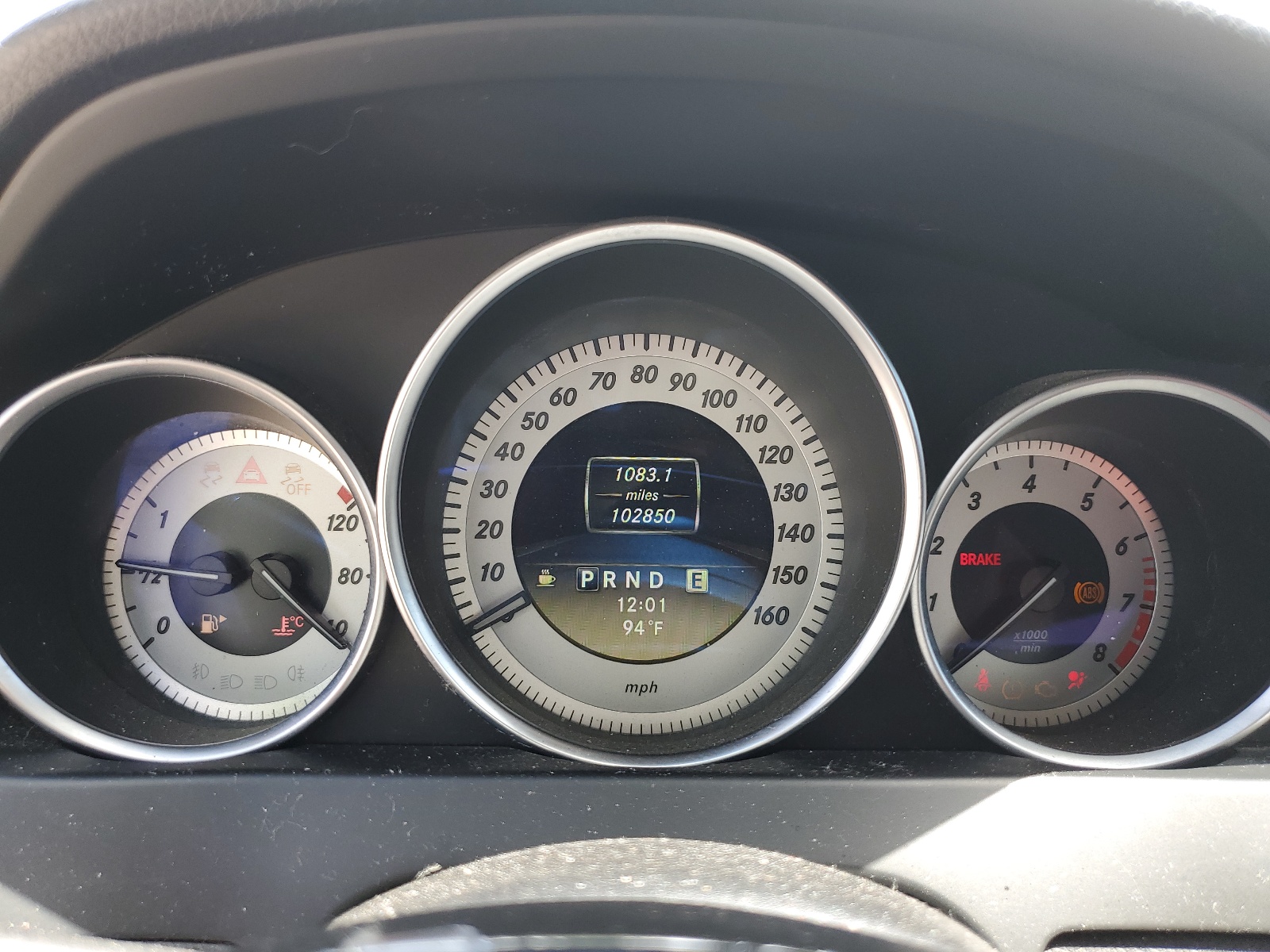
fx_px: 954
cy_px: 476
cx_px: 635
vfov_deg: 53.1
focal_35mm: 26
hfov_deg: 67.3
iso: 50
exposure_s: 1/179
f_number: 1.5
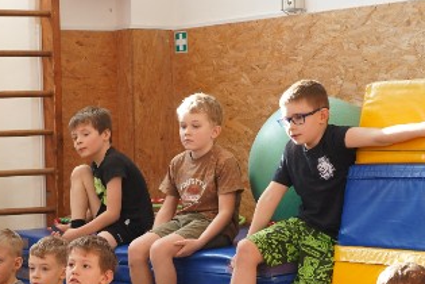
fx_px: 1440
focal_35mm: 122
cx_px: 69
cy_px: 336
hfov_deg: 16.6
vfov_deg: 11.0
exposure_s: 1/250
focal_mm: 48
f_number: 4.5
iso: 1000
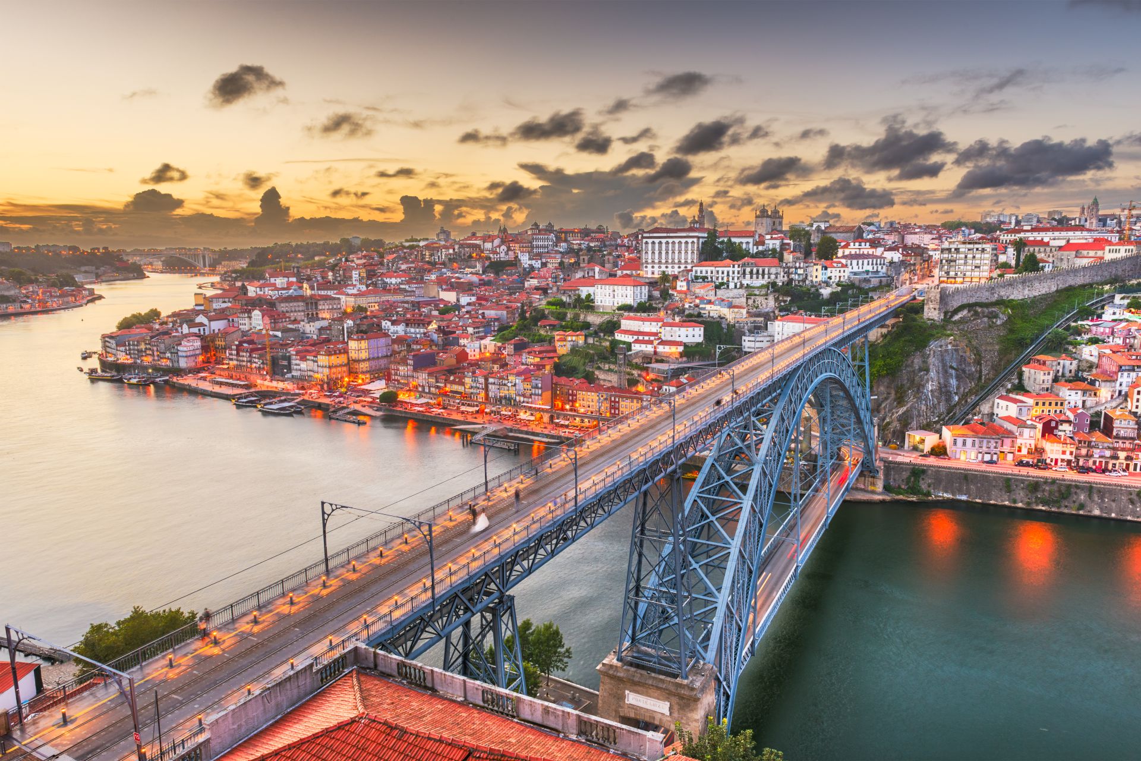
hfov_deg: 73.7
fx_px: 761
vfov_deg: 53.1
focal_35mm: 24
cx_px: 570
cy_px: 380
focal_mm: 24
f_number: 14
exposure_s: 8
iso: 100
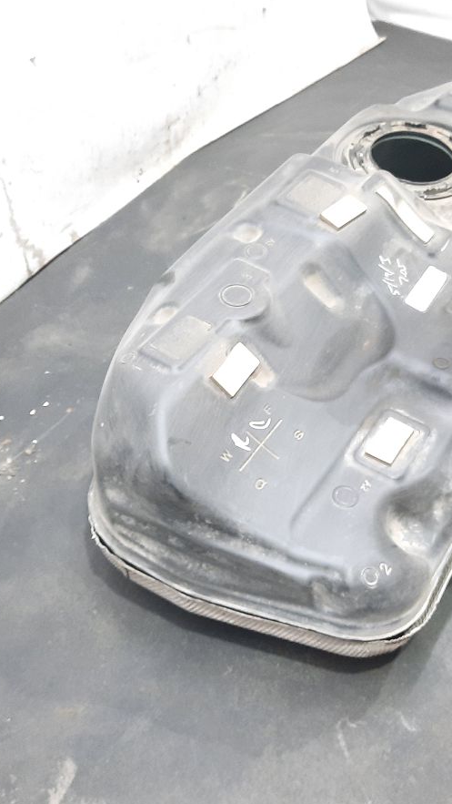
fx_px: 788
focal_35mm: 37
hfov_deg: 31.9
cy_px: 403
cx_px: 285
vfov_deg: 54.0
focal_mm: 4.6
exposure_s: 1/33
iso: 400
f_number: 2
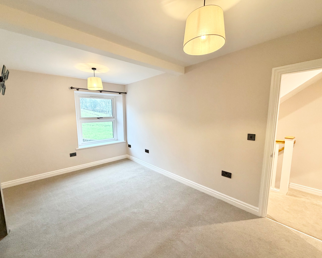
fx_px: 143
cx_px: 147
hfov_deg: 96.6
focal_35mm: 15
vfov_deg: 84.0
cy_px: 132
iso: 250
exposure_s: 1/50
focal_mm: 2.22
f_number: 2.2
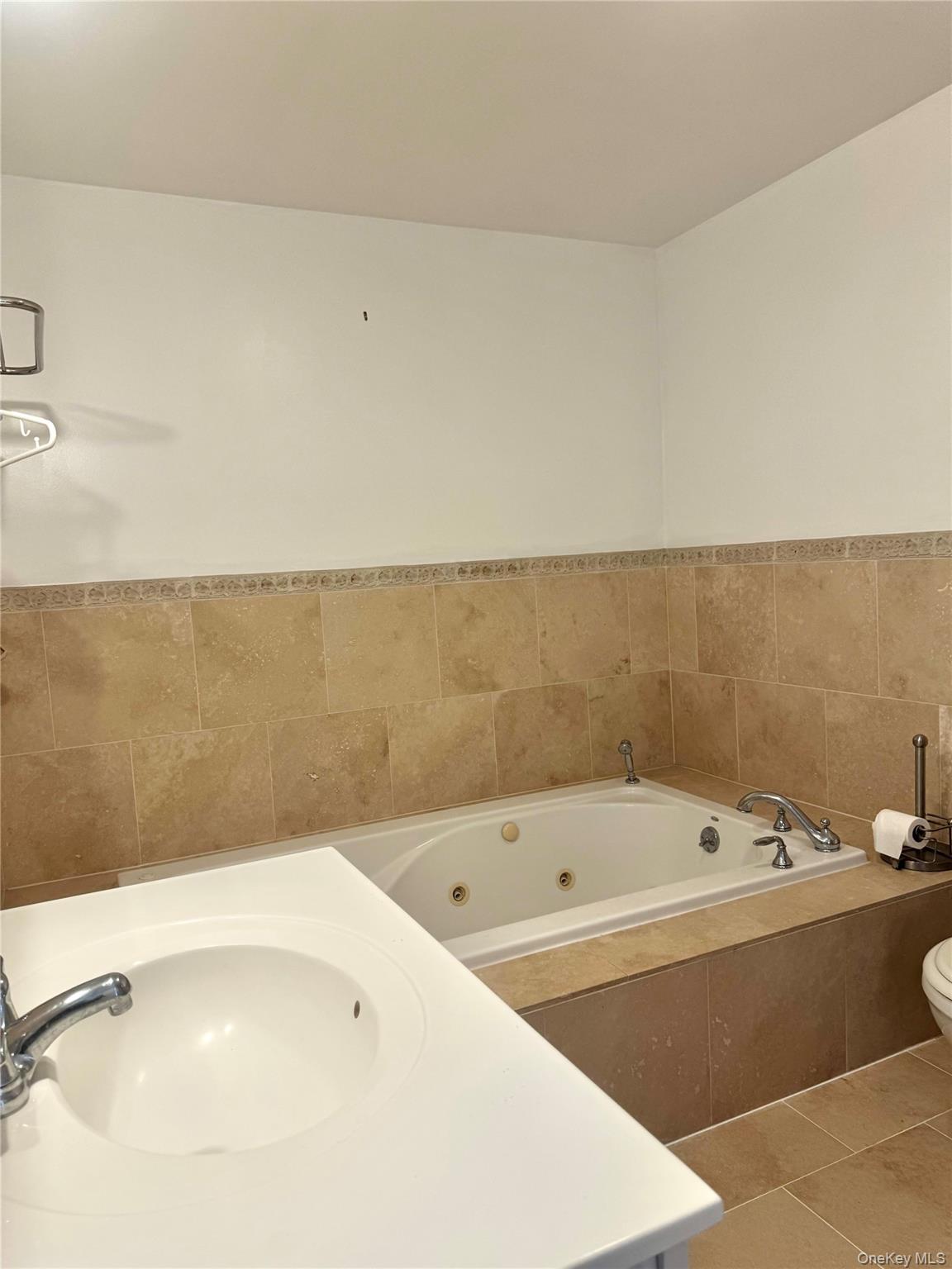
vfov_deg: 71.6
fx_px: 880
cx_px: 476
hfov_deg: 56.8
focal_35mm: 24
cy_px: 634
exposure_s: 1/120
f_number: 1.78
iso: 64
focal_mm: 6.76
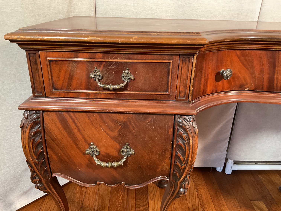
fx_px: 235
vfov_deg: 48.2
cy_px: 106
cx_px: 140
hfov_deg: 61.7
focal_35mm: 29
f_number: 1.8
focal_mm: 3
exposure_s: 1/40
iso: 250
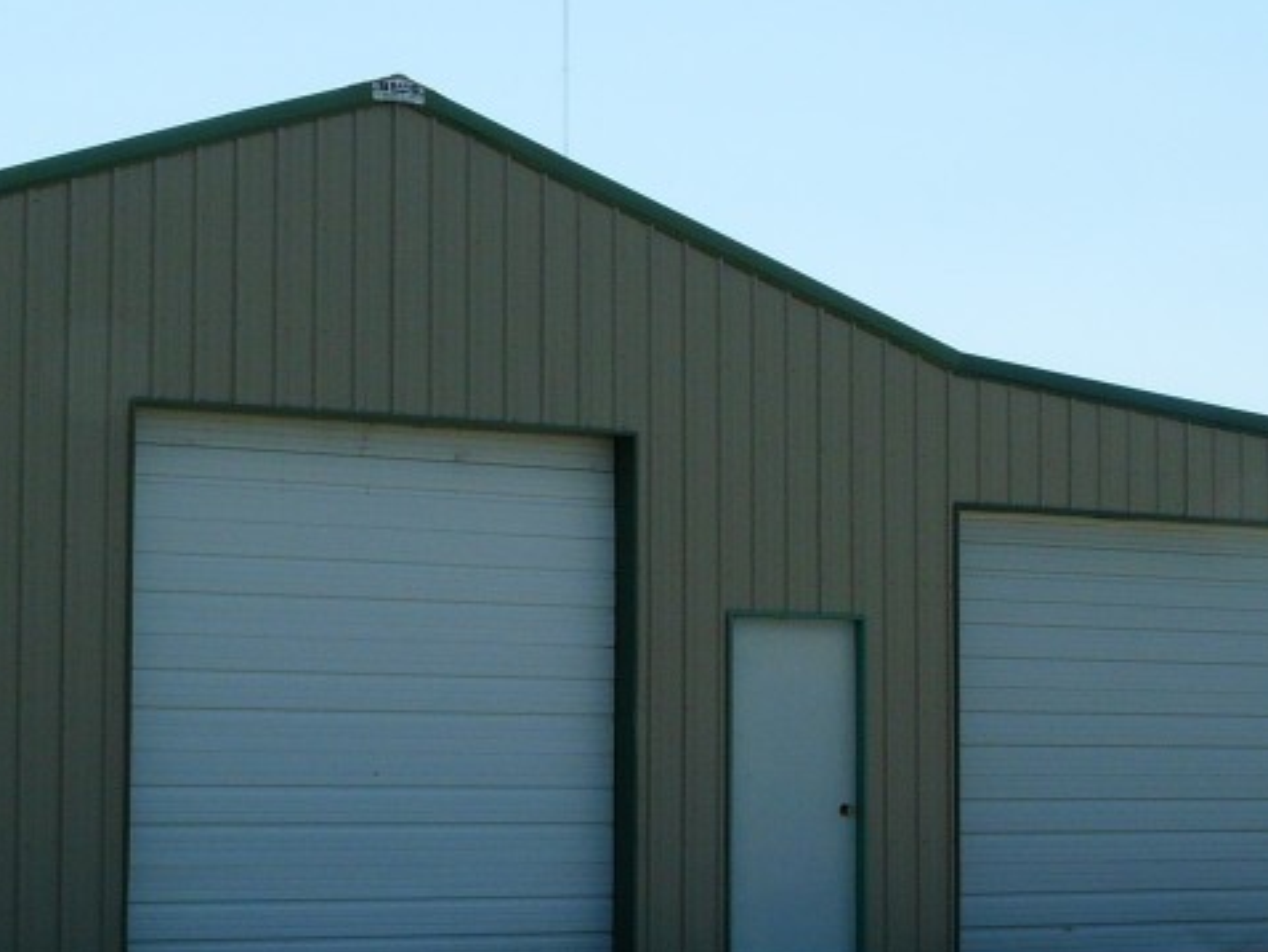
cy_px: 628
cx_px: 370
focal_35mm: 73
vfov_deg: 20.1
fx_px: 2675
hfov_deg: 26.4
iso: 100
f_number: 6.3
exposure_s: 1/400
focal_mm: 5.6
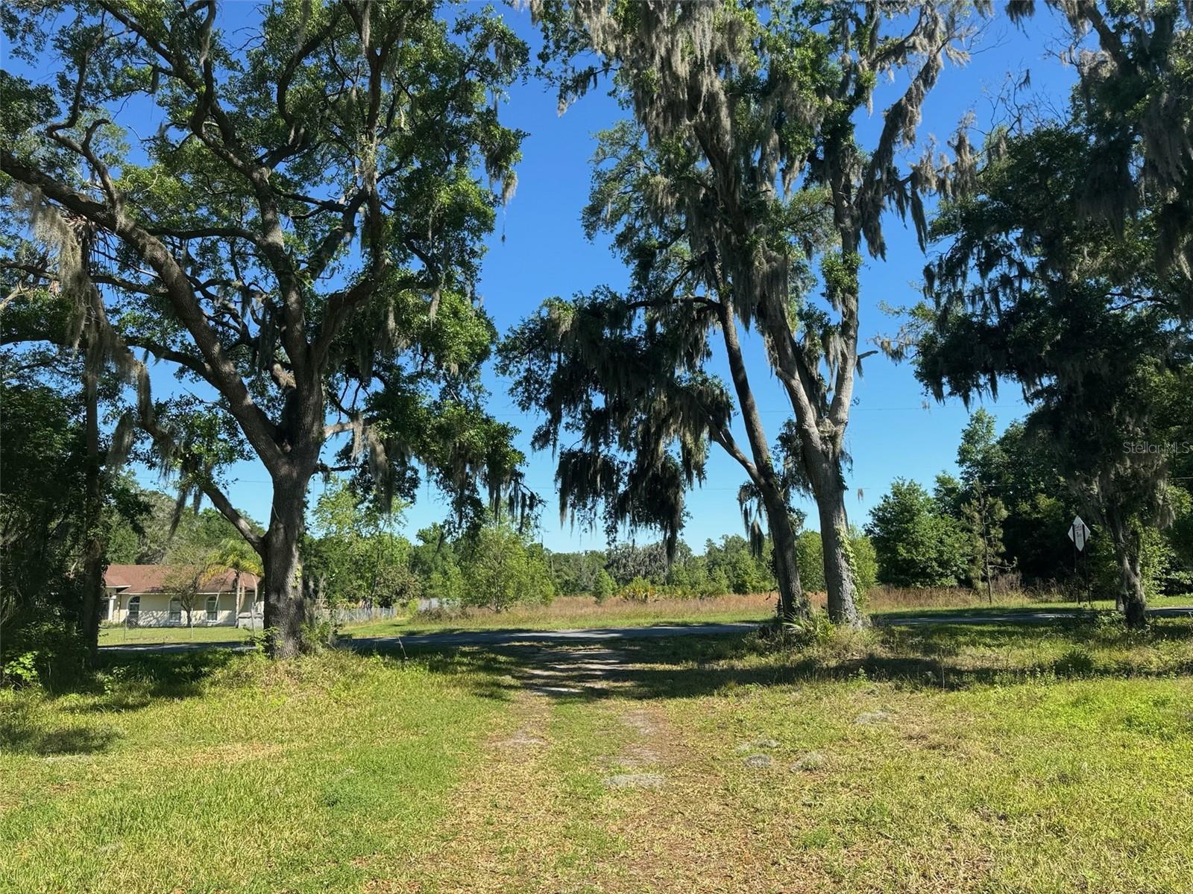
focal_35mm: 24
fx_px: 827
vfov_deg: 56.8
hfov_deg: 71.6
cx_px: 596
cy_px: 447
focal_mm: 6.86
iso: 80
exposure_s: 1/2506
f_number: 1.78
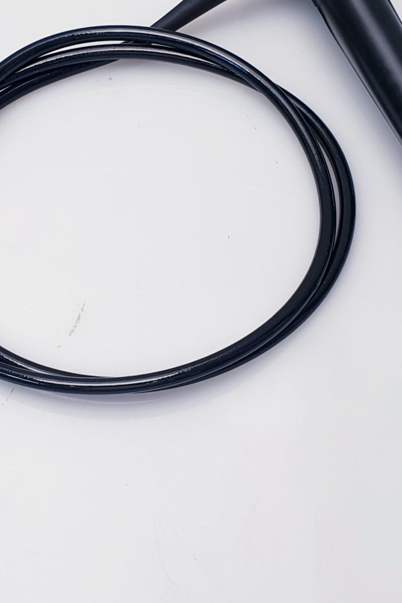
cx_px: 106
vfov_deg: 29.9
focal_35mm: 67
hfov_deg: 20.2
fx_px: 1122
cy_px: 382
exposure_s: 1/50
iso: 50
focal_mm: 4.3
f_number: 2.4
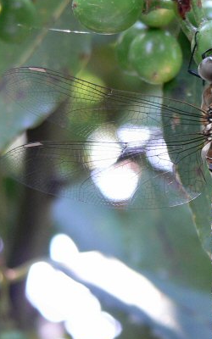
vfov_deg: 9.4
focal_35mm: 224
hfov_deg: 5.8
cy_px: 198
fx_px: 2071
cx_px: 209
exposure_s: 1/30
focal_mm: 17.4
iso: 100
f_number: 2.8
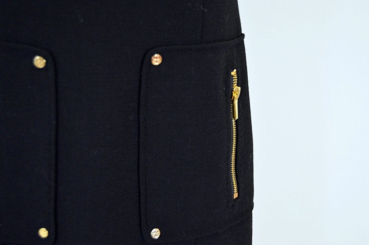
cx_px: 184
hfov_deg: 41.1
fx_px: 492
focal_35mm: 48
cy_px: 122
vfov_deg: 28.0
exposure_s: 1/60
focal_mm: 32
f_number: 4.5
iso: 1400
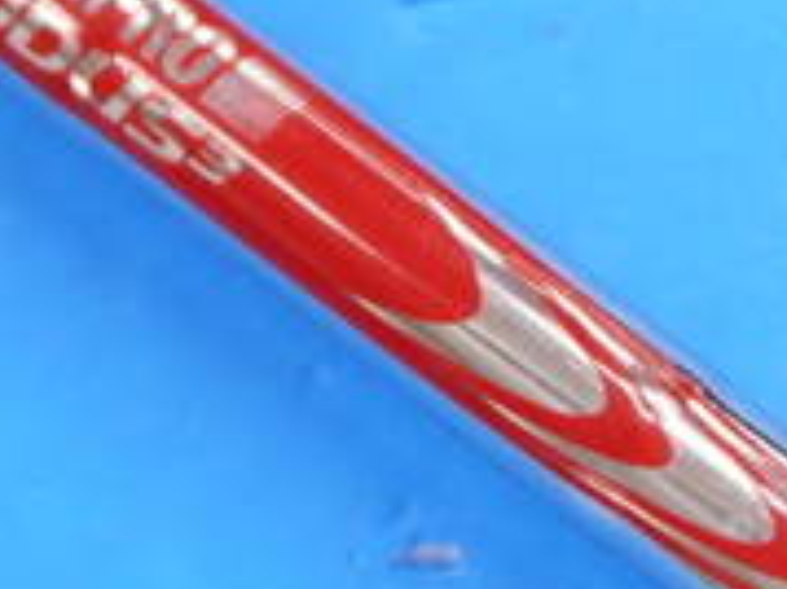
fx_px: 6839
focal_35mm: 301
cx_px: 1051
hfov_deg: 6.5
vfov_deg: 4.9
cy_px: 611
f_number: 5.6
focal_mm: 42
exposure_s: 1/80
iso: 640
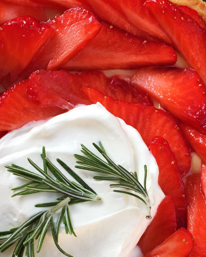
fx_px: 442
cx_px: 150
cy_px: 211
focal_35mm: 58
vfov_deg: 31.5
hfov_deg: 26.0
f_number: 2.2
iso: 32
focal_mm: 4.15
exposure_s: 1/134
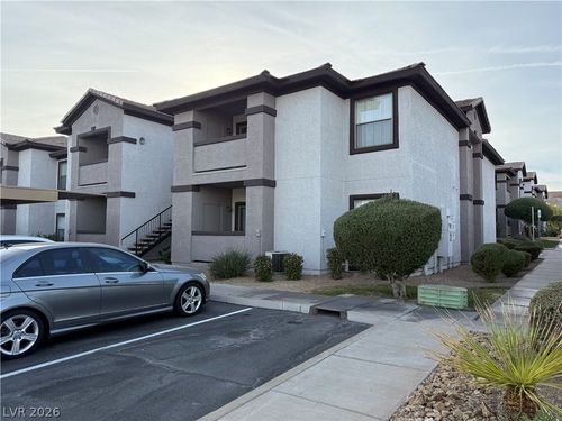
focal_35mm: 24
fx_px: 390
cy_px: 210
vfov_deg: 56.8
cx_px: 281
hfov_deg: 71.6
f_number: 1.78
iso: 100
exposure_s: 1/1949
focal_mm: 6.76
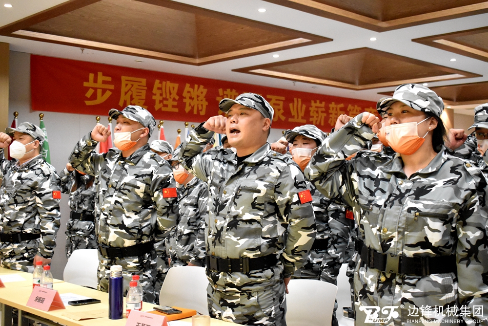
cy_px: 163
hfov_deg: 42.3
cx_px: 244
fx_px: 630
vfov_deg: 29.0
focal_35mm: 46
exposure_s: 1/60
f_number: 4.2
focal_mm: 31
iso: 5600
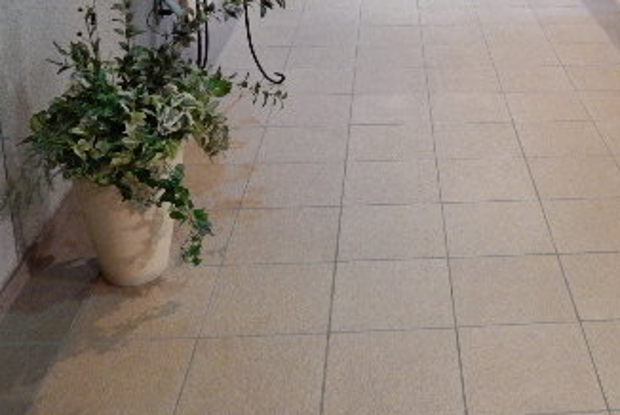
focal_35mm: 51
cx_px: 479
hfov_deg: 37.7
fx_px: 879
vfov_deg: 25.0
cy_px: -19
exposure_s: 1/8
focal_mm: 4.5
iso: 560
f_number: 3.7
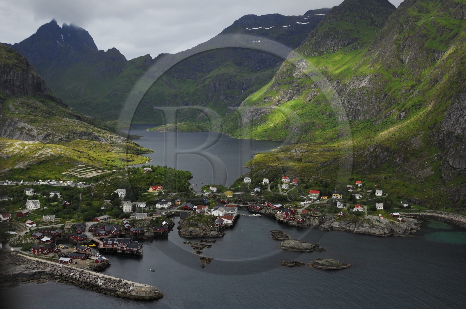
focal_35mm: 42
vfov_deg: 31.8
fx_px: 543
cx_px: 233
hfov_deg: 46.5
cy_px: 154
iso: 100
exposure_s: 1/2000
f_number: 3.2
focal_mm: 28
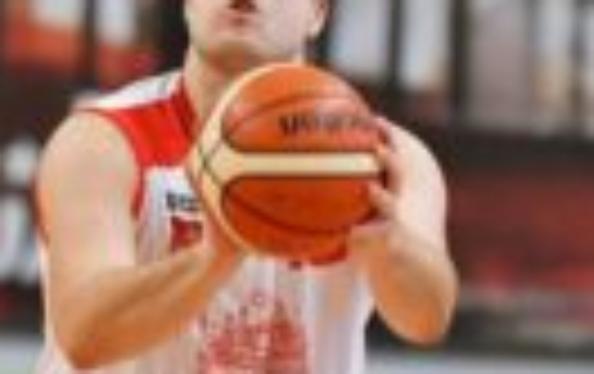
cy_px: 214
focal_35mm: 624
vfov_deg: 2.1
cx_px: 279
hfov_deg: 3.4
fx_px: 10119
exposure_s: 1/1000
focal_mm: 135
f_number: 2.8
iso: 1600
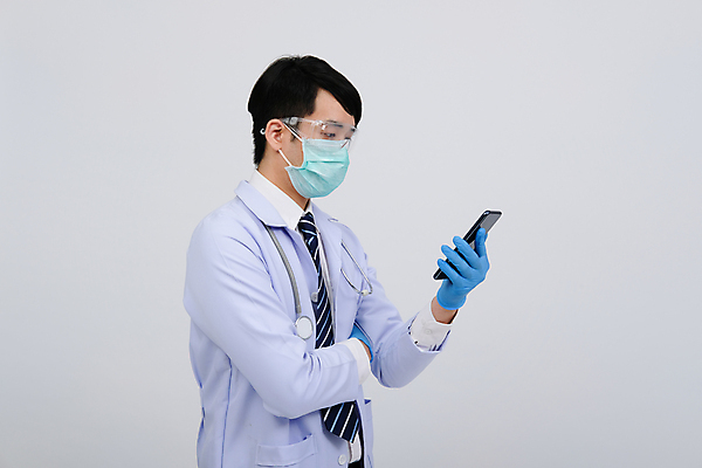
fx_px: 1033
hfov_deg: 37.5
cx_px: 351
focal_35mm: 53
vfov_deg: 25.5
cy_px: 234
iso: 200
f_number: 8
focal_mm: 35
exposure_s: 1/180
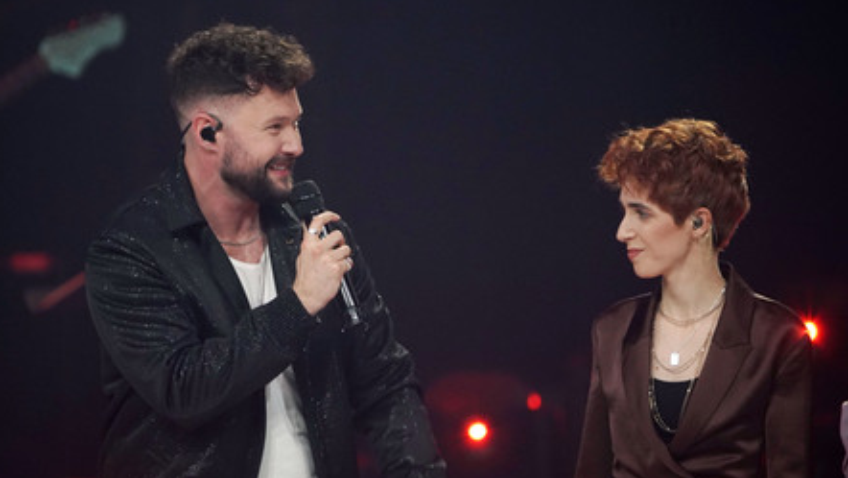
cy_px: 255
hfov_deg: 3.4
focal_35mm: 641
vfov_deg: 1.9
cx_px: 421
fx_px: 14418
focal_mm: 600
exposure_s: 1/160
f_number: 6.3
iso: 4000
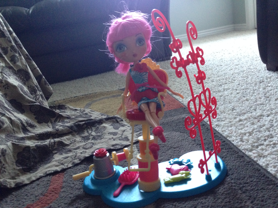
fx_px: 265
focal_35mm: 33
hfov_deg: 55.4
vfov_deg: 42.9
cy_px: 104
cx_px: 139
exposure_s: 1/20
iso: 320
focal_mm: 4.12
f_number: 2.4
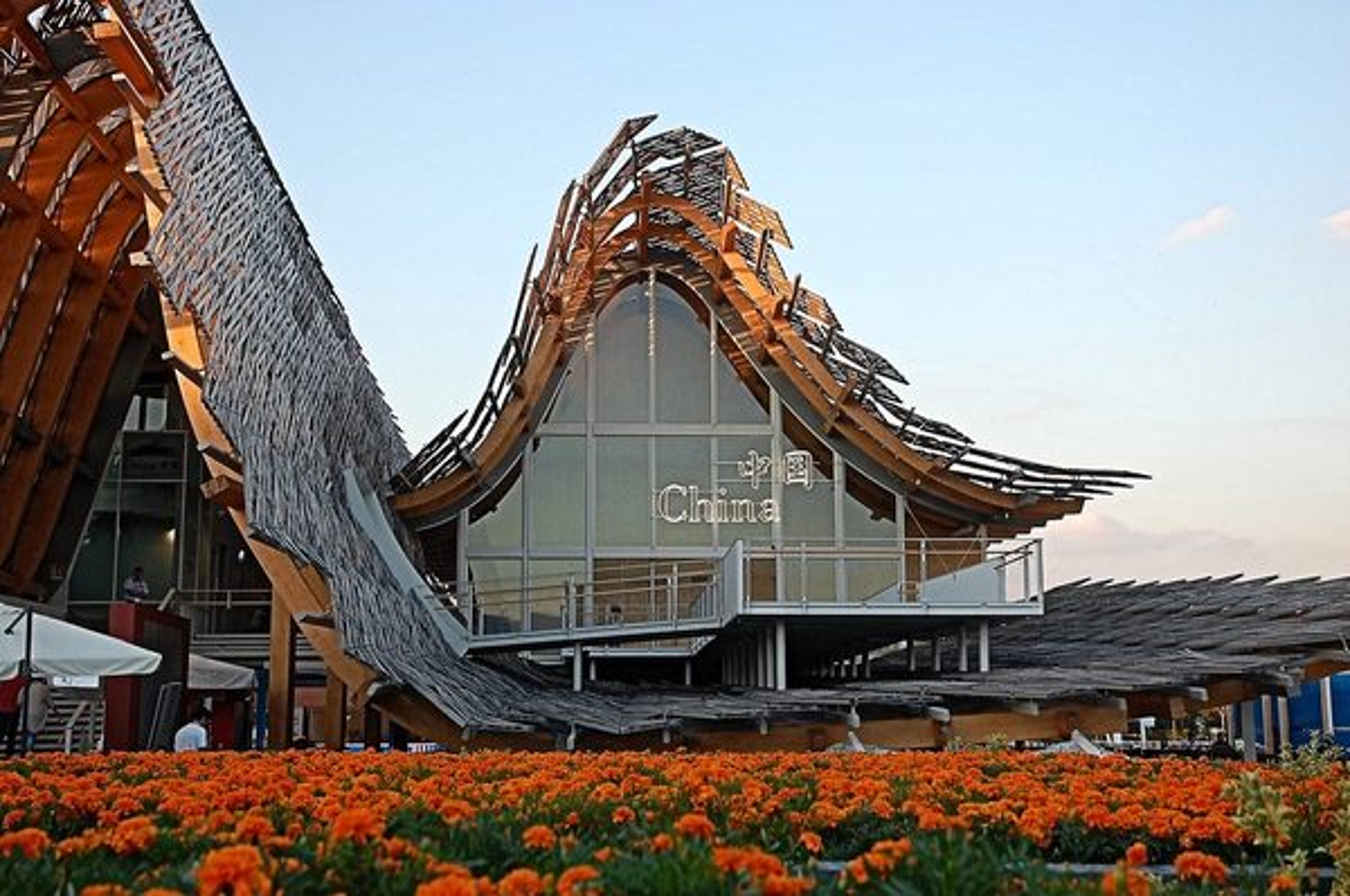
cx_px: 675
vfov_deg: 28.8
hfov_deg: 42.4
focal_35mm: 46
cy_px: 448
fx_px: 1741
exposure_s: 1/125
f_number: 5.6
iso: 320
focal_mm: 31
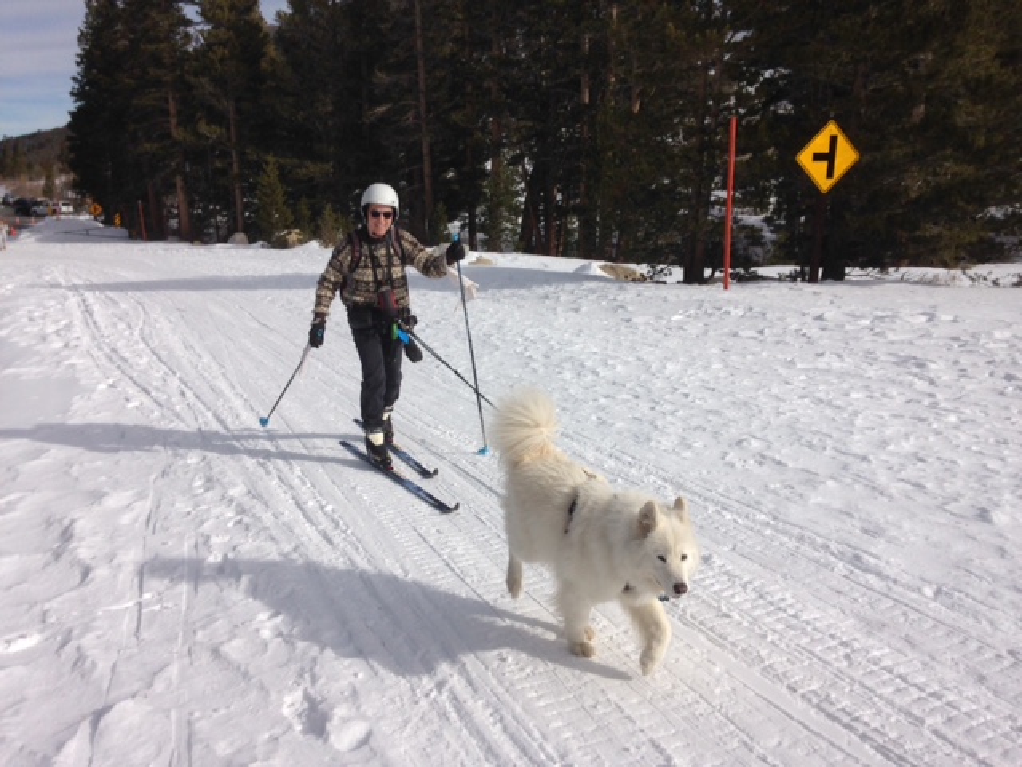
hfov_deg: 55.4
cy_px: 384
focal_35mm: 33
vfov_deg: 42.9
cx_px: 511
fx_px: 974
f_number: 2.4
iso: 50
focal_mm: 4.12
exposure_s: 1/3390
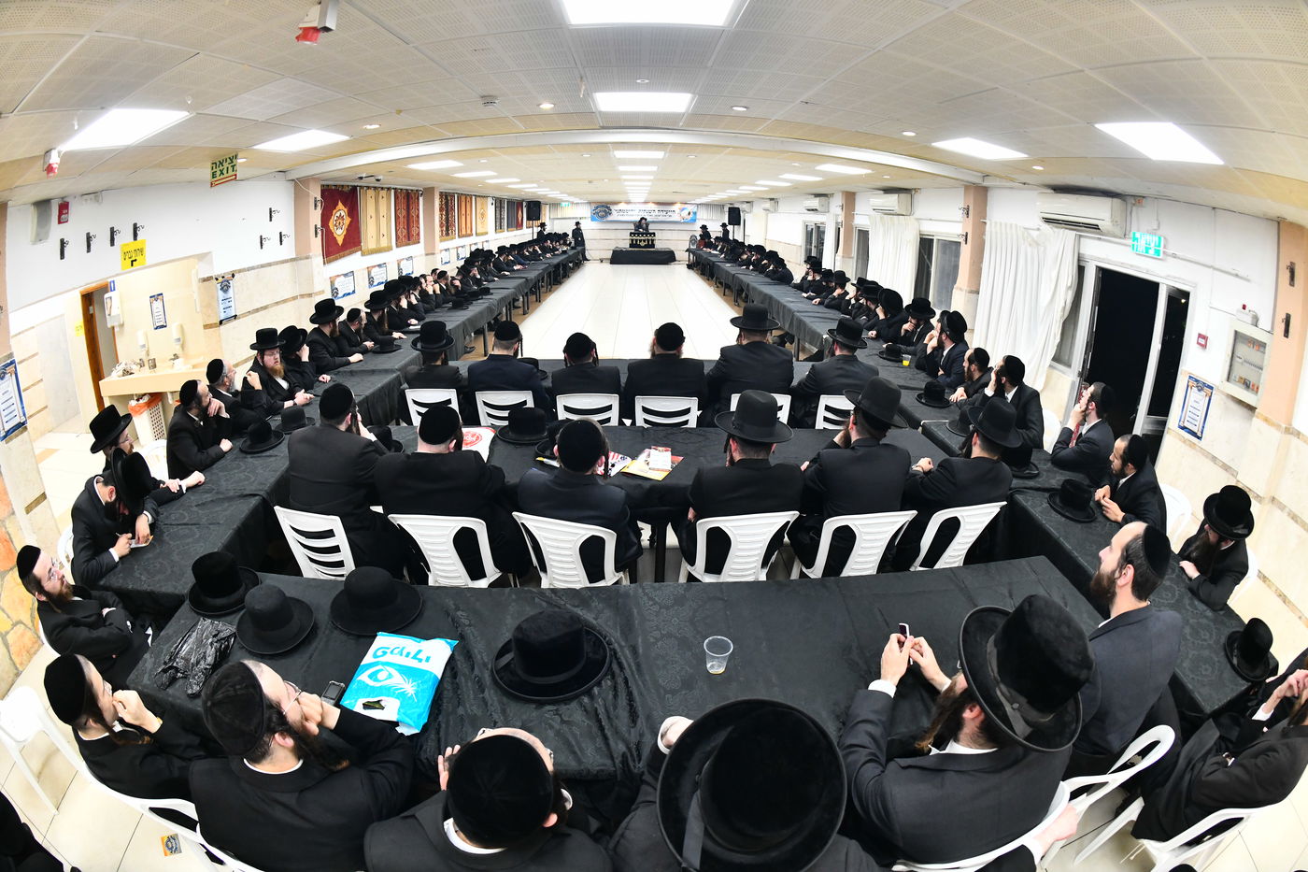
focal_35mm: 16
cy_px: 436
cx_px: 654
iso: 2000
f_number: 5.6
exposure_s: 1/100
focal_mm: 16
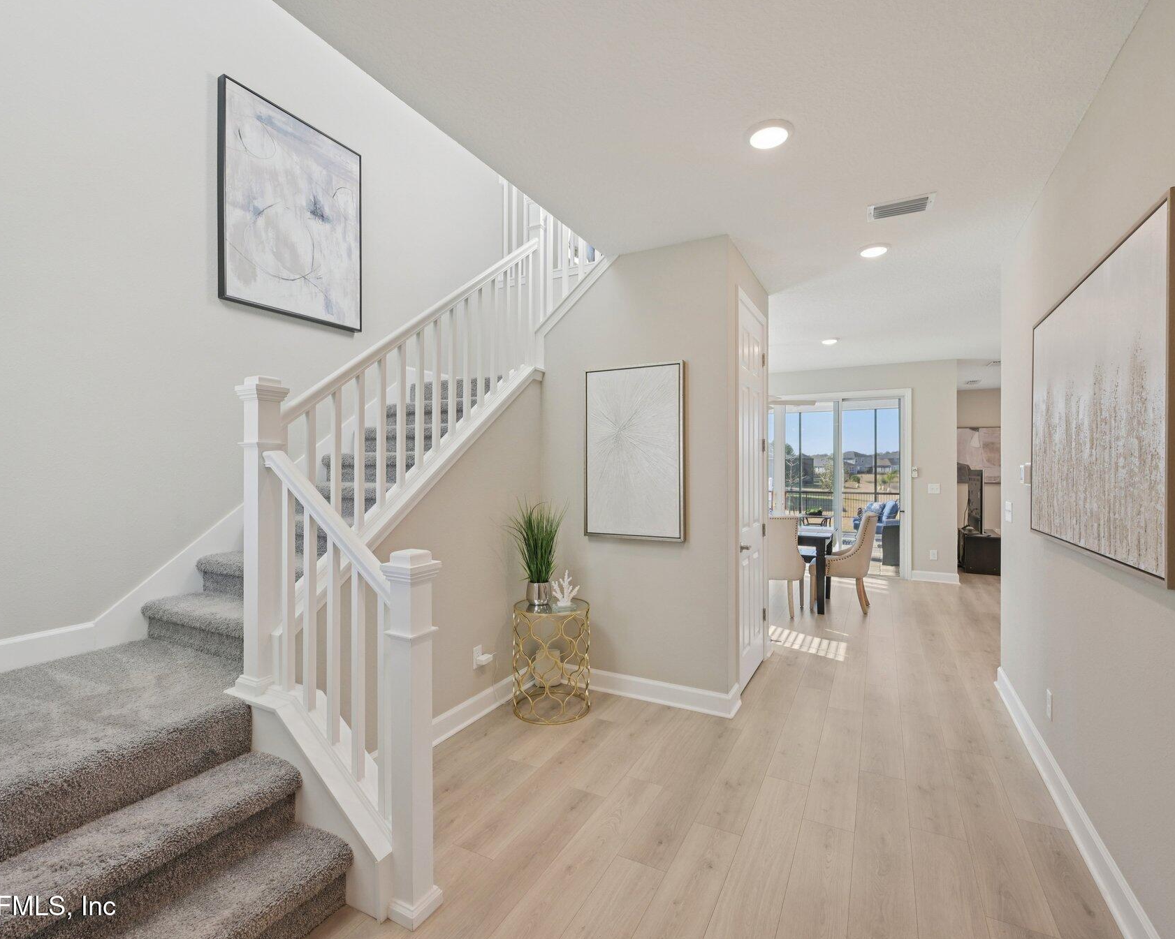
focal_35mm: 16
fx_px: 556
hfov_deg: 93.1
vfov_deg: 80.4
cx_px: 585
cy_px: 473
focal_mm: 14
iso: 140
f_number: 8
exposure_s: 1/15
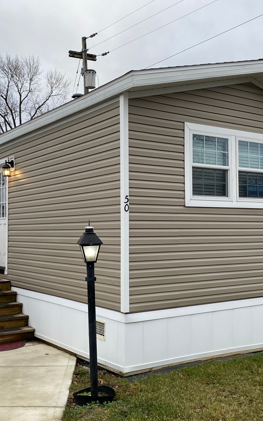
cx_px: 112
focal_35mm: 39
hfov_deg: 32.7
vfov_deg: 50.4
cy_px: 216
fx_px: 447
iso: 32
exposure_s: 1/384
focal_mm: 4.25
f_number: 1.8
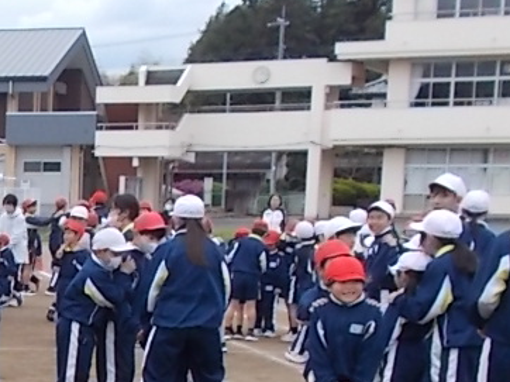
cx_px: -282
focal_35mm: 115
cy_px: 457
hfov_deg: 15.6
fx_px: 1693
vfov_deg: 12.6
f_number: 3.2
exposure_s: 1/500
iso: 80
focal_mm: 4.6
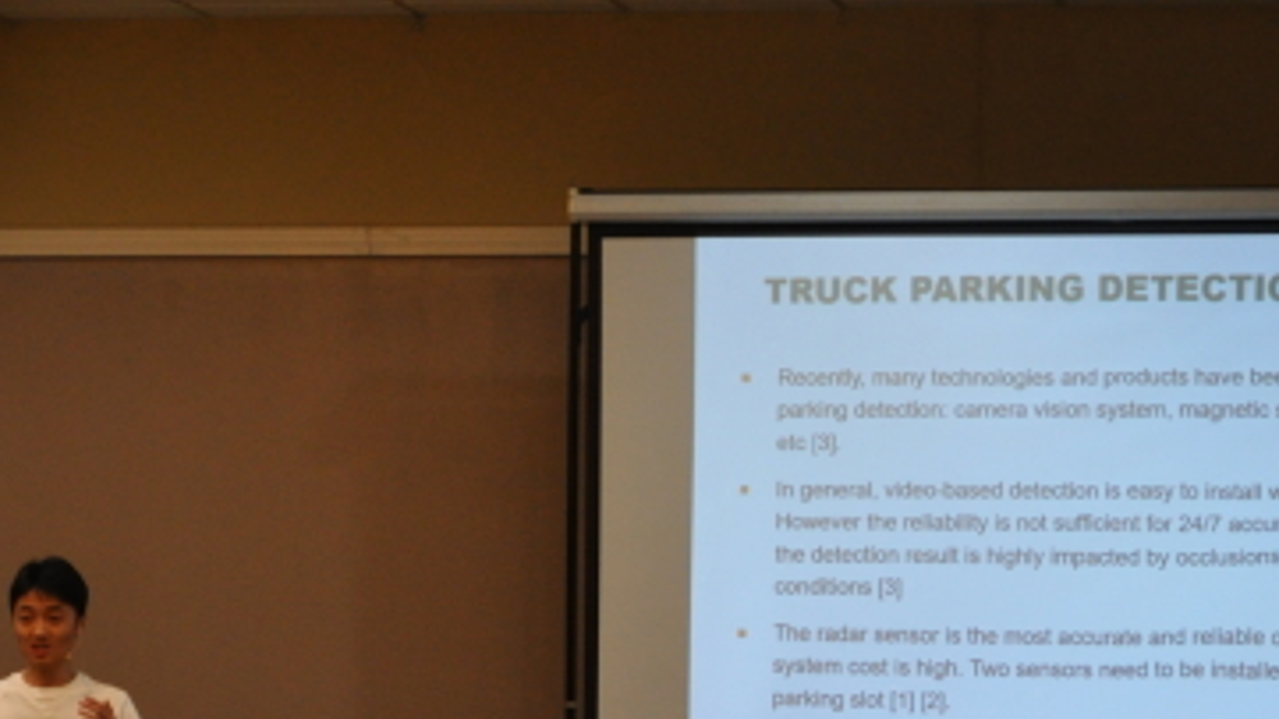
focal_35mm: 144
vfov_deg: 8.4
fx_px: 4883
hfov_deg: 14.9
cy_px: 754
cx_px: 478
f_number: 5.3
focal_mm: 48
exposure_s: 1/30
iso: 800
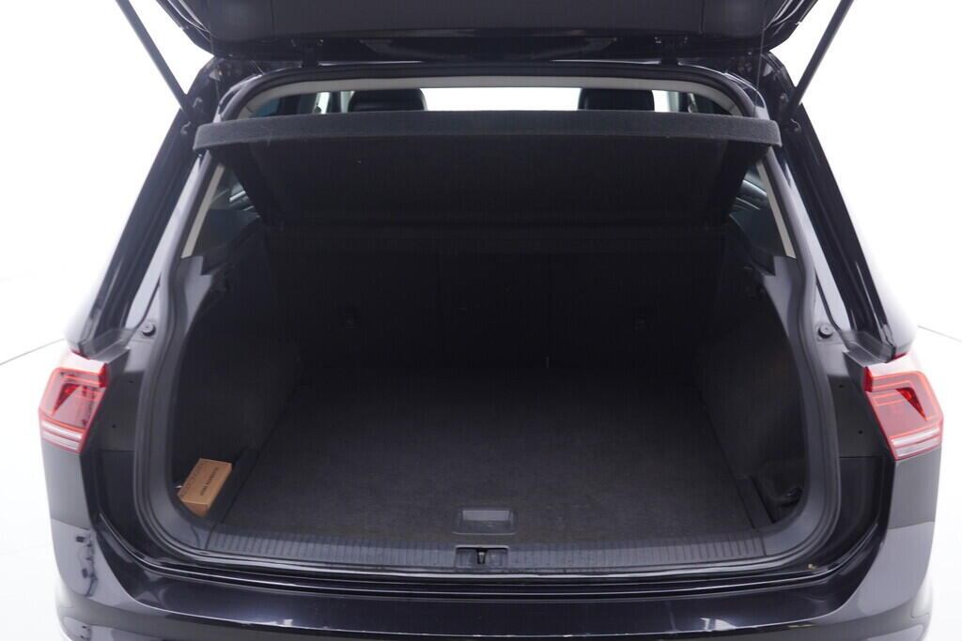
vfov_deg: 36.9
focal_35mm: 36
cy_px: 320
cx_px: 481
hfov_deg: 53.1
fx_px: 962
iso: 250
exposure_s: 1/40
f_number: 2.8
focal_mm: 24
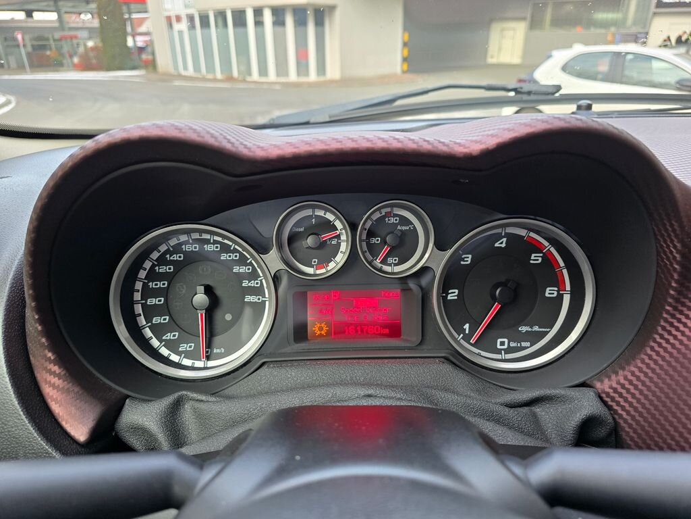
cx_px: 346
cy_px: 260
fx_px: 459
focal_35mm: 23
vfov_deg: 58.9
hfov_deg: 73.9
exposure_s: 1/180
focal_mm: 6.3
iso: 125
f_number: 1.7
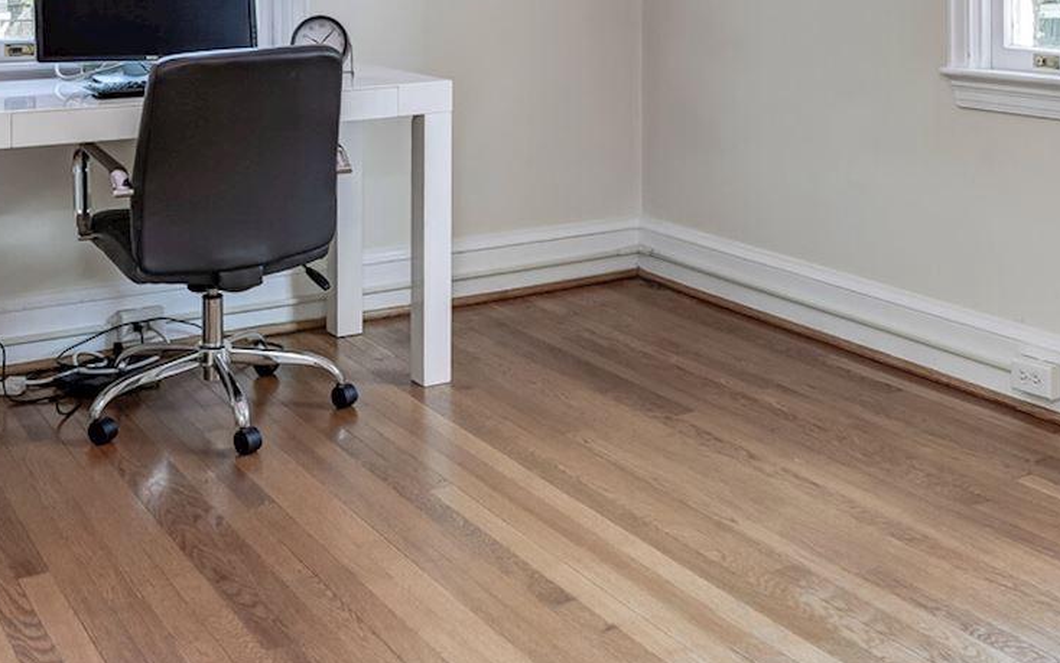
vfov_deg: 23.8
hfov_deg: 40.3
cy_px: -113
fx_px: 1445
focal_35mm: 50
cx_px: 570
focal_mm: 18
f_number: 8
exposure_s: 1/40
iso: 200
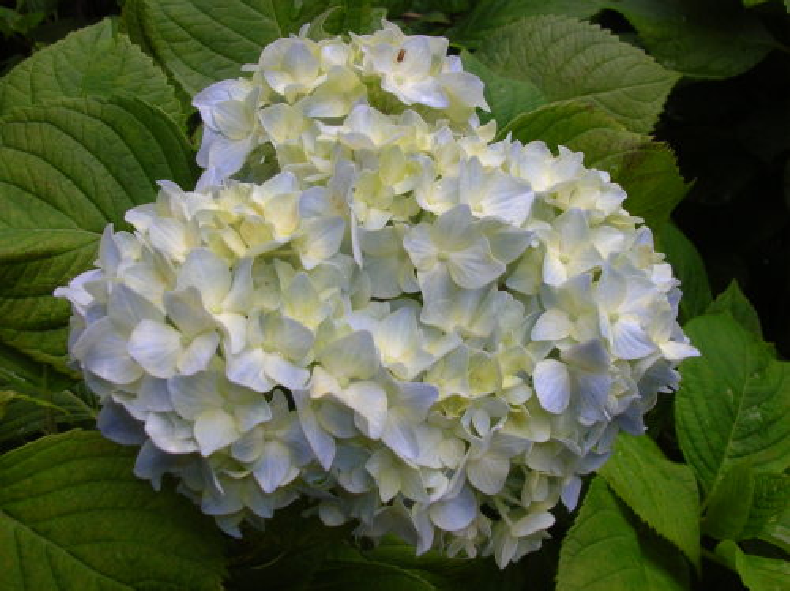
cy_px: 296
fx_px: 798
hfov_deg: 52.7
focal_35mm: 35
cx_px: 395
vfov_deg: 40.6
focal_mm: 5.8
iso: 50
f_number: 5.6
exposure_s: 1/127
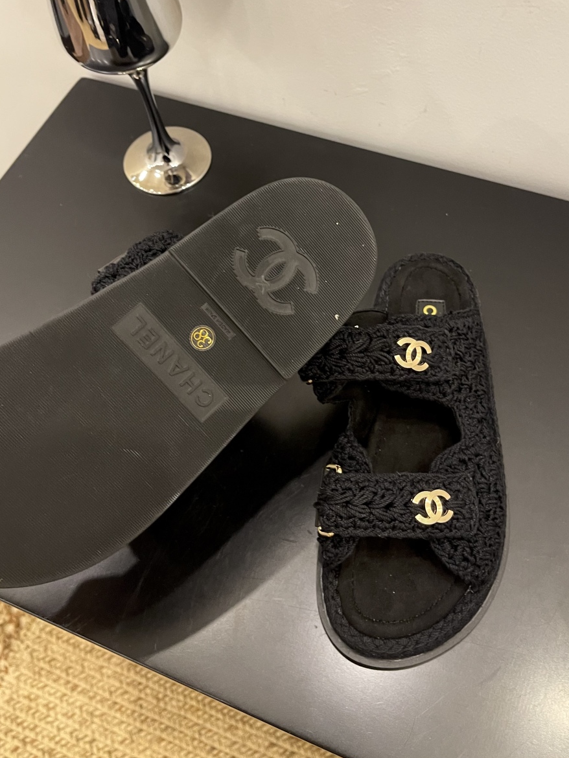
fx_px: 701
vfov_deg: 56.3
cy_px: 297
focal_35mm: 32
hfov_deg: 44.1
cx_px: 314
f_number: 1.6
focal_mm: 5.1
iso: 250
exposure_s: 1/50
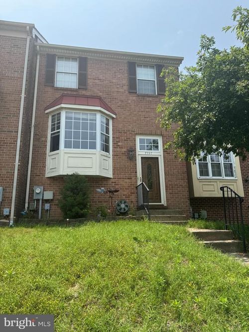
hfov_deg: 56.8
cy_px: 166
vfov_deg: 71.6
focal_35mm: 24
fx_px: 230
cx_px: 124
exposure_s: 1/2959
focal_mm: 6.76
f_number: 1.78
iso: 80
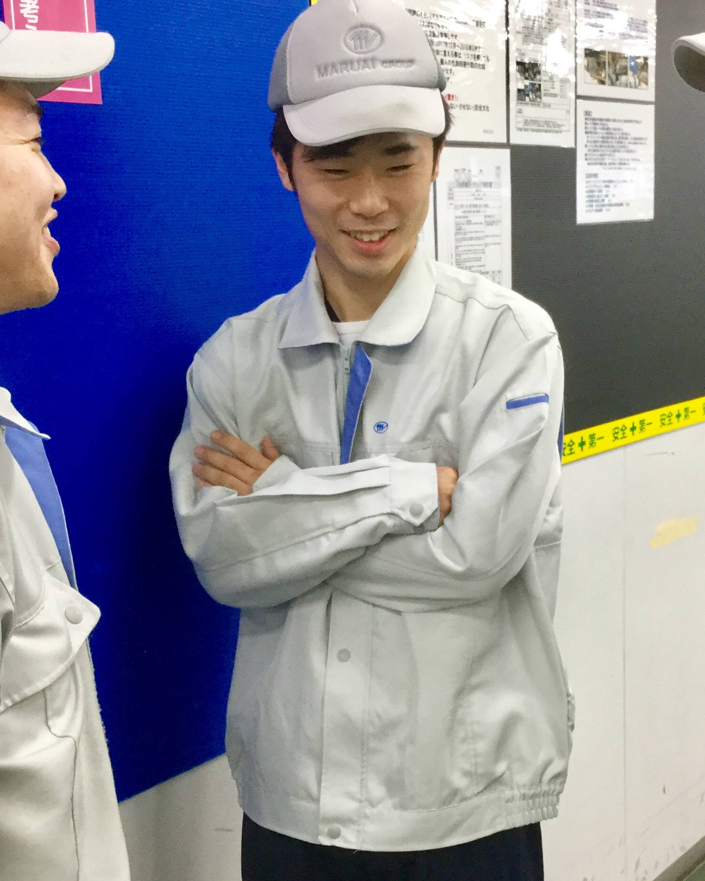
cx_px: 418
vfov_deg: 35.3
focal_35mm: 53
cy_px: 460
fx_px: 1382
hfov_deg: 28.6
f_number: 2.4
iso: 50
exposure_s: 1/30
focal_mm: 3.3
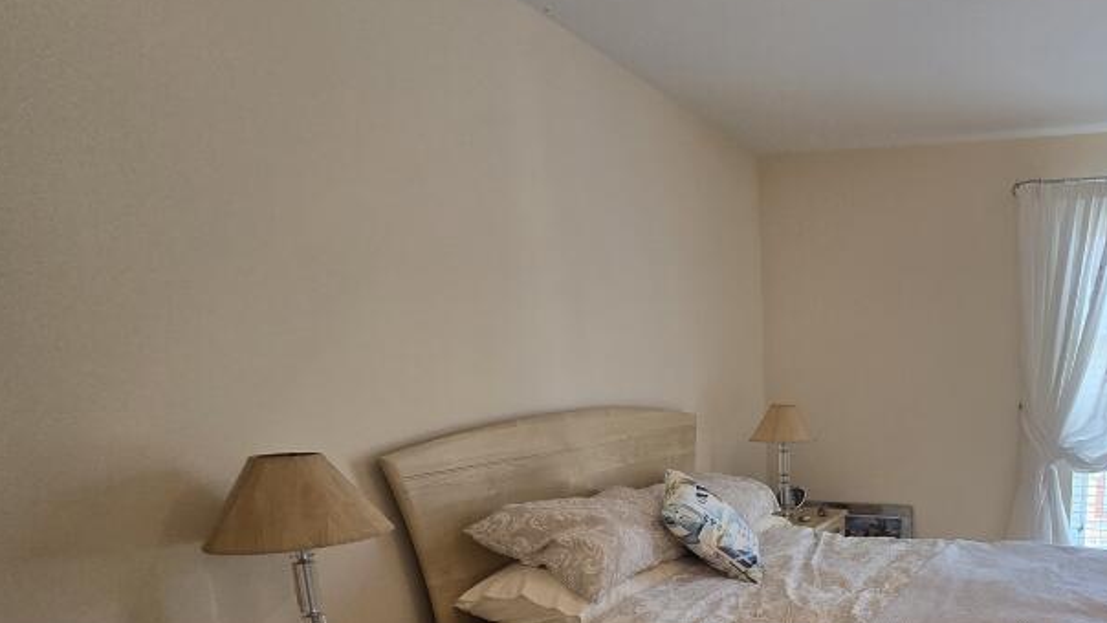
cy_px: 530
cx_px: 898
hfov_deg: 68.4
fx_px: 705
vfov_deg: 44.5
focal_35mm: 24
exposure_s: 1/50
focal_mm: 2.2
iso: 100
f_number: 2.2
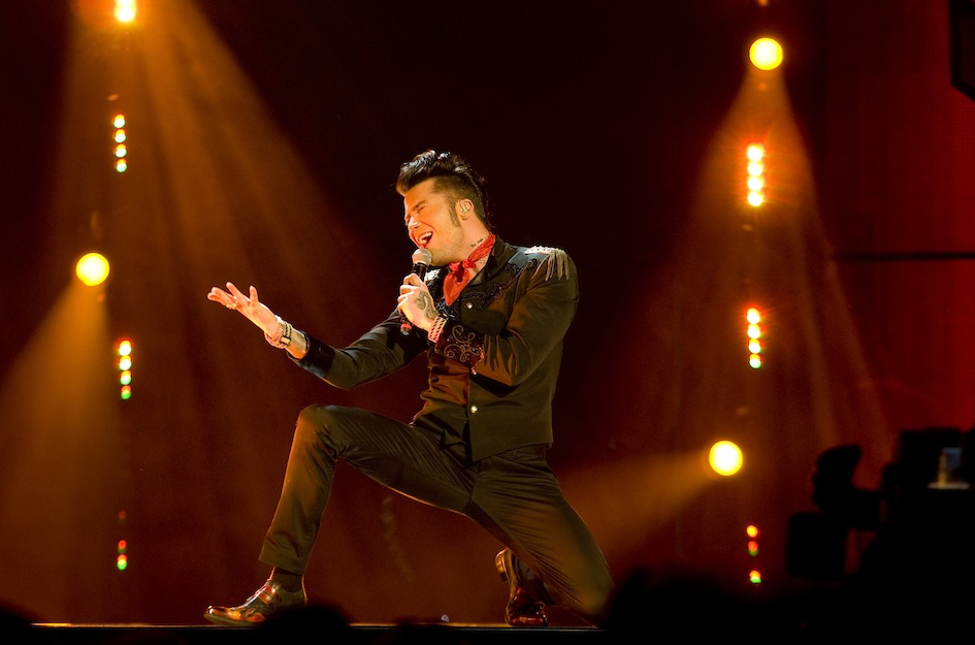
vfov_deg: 5.1
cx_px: 488
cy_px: 322
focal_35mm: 270
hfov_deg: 7.6
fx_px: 7294
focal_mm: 180
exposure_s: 1/100
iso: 400
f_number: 3.2
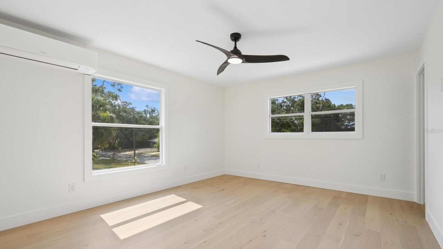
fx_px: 188
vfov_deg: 67.1
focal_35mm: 16
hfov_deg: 99.4
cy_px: 131
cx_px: 224
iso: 200
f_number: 8
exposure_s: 1/60
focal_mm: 10
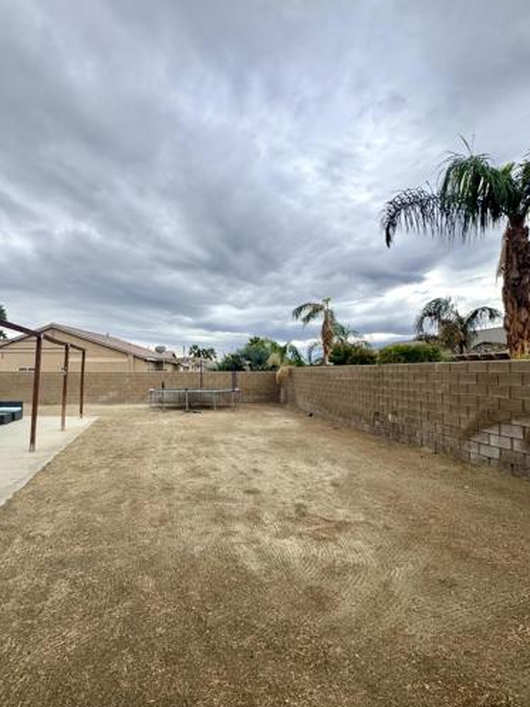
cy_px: 365
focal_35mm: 18
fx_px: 368
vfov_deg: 87.8
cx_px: 203
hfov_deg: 70.5
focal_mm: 2.22
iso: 50
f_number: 2.2
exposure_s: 1/1110
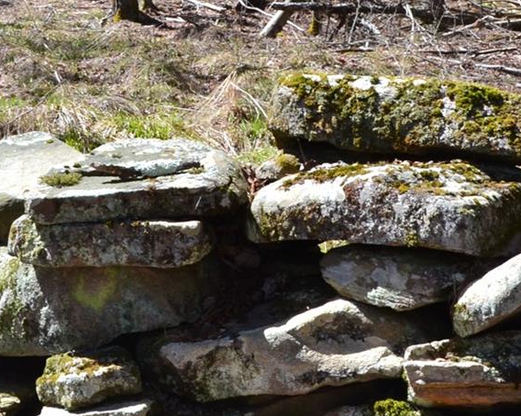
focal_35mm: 132
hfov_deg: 14.6
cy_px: 142
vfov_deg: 11.7
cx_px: 341
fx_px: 2035
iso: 400
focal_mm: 26
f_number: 9
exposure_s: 1/160
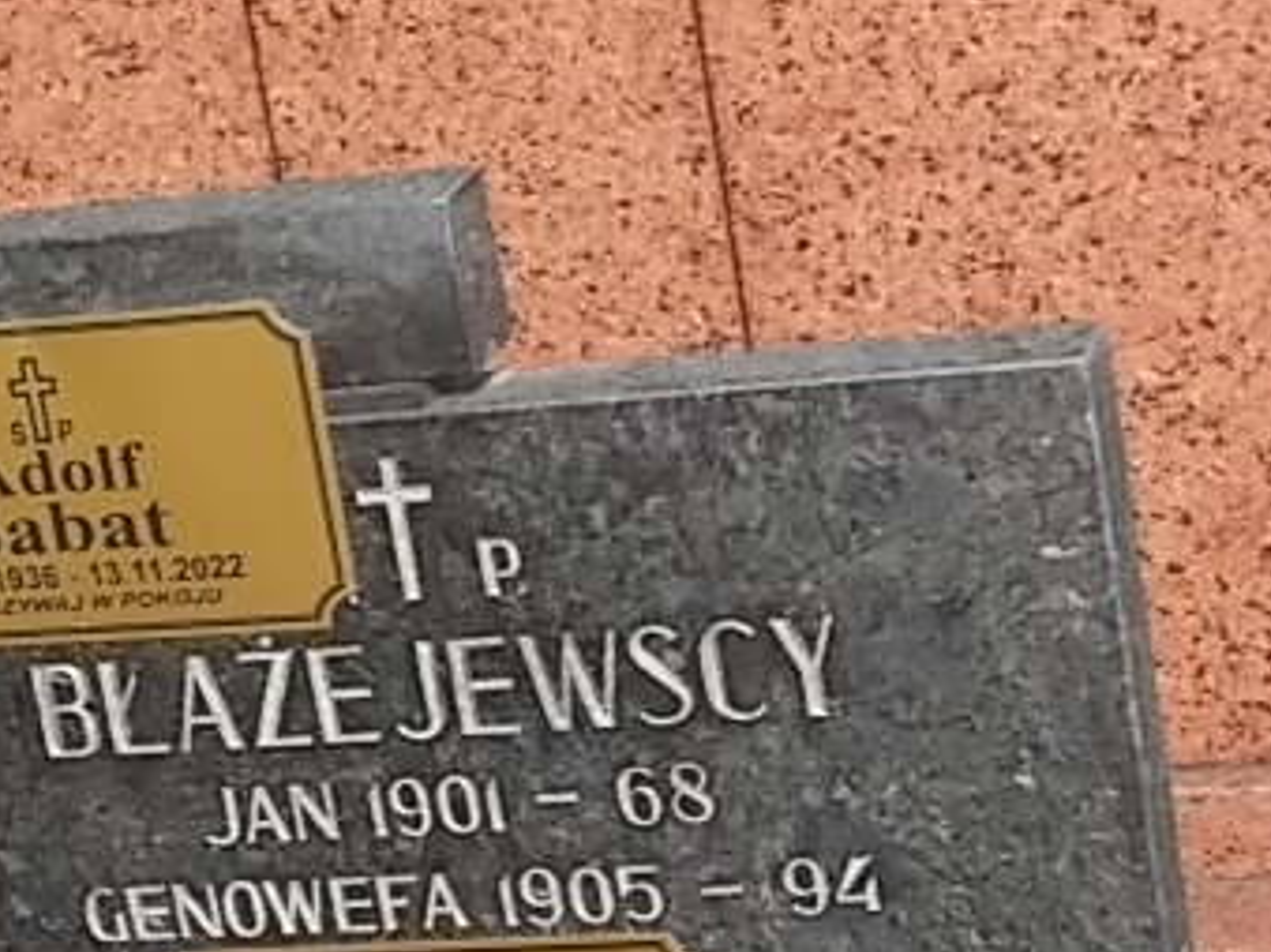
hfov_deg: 14.7
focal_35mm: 134
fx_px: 4918
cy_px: 521
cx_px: 371
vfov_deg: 11.1
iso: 80
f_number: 4.3
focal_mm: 10
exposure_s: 1/125
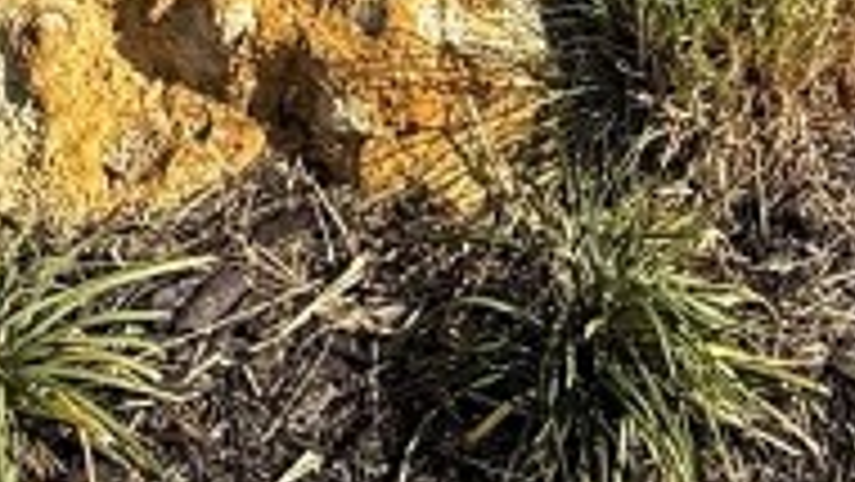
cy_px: -694
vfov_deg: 11.8
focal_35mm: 82
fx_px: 1860
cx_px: 522
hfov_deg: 25.8
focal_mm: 2.22
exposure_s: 1/1613
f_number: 2.2
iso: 50
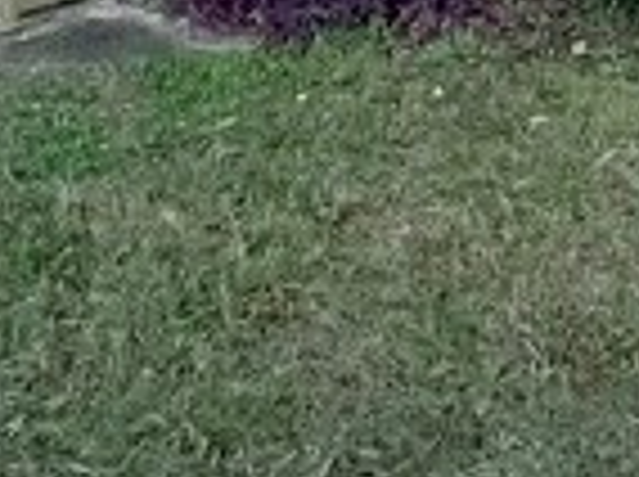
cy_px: -549
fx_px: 1732
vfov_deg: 13.1
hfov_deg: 20.8
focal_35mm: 94
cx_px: 414
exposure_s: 1/63
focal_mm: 1.57
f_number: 1.8
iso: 250
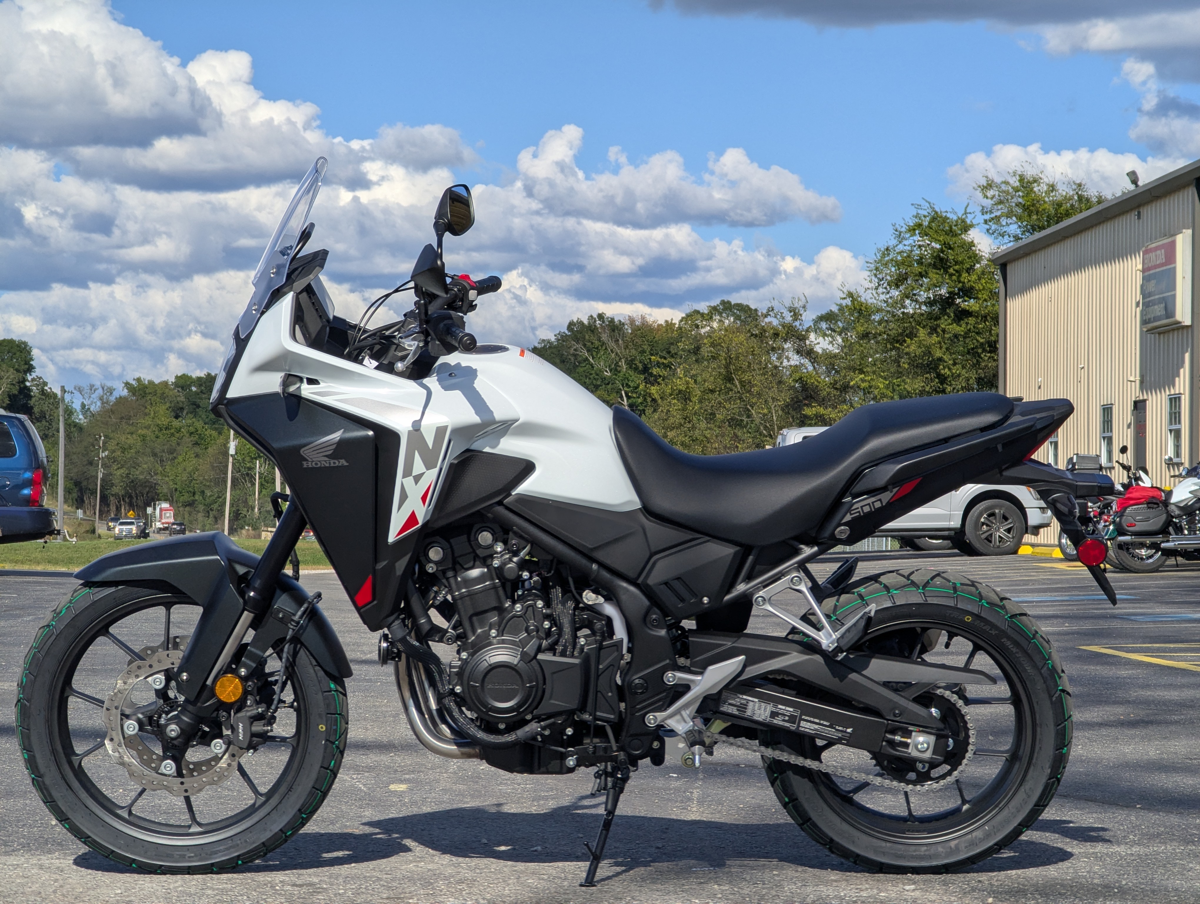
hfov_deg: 18.5
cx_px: 600
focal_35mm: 106
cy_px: 452
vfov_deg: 14.0
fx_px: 3680
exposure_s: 1/986
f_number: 3.5
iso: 36
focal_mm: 19
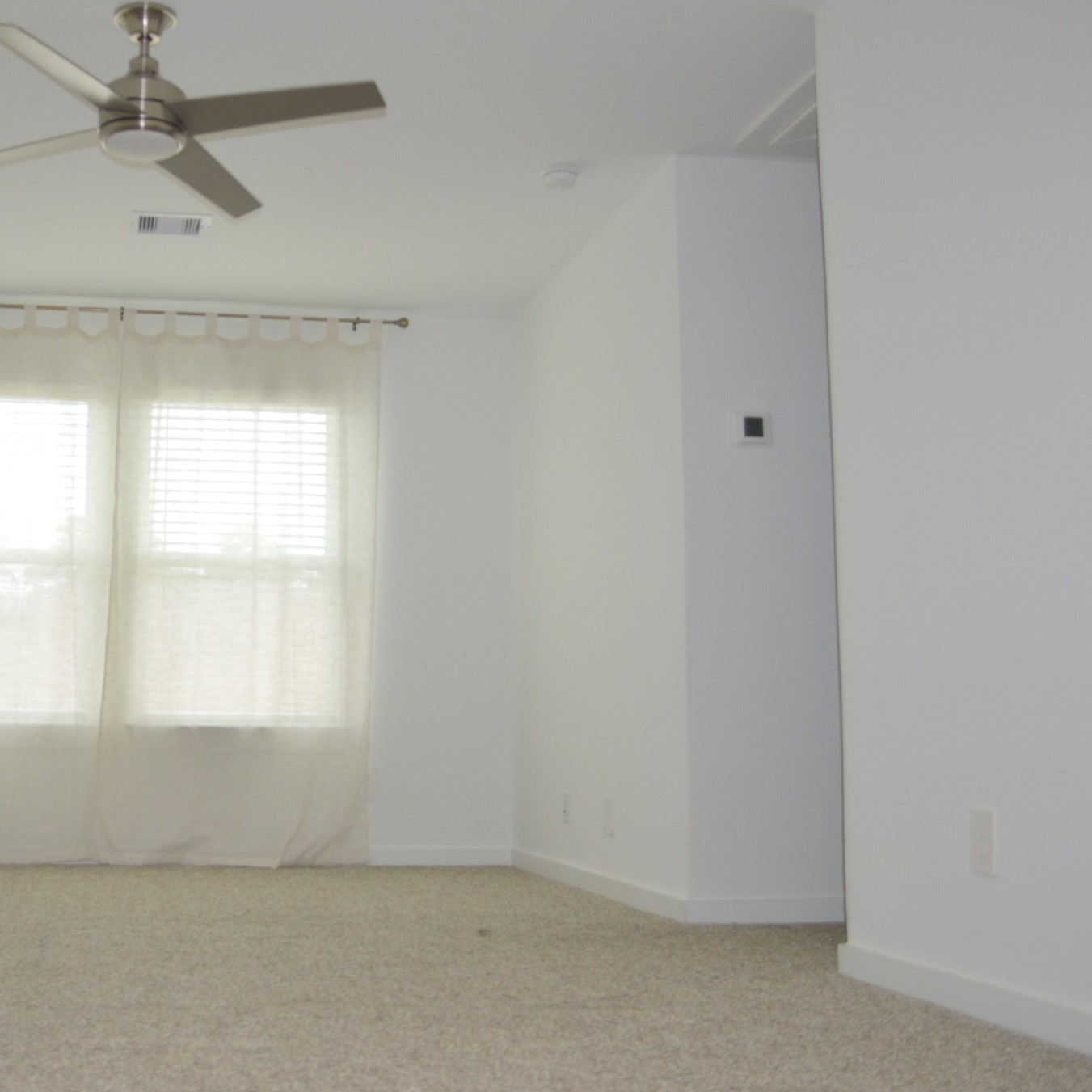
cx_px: 271
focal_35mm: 41
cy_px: 550
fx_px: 1463
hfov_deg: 39.8
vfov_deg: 40.9
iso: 220
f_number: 4
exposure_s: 1/125
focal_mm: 20
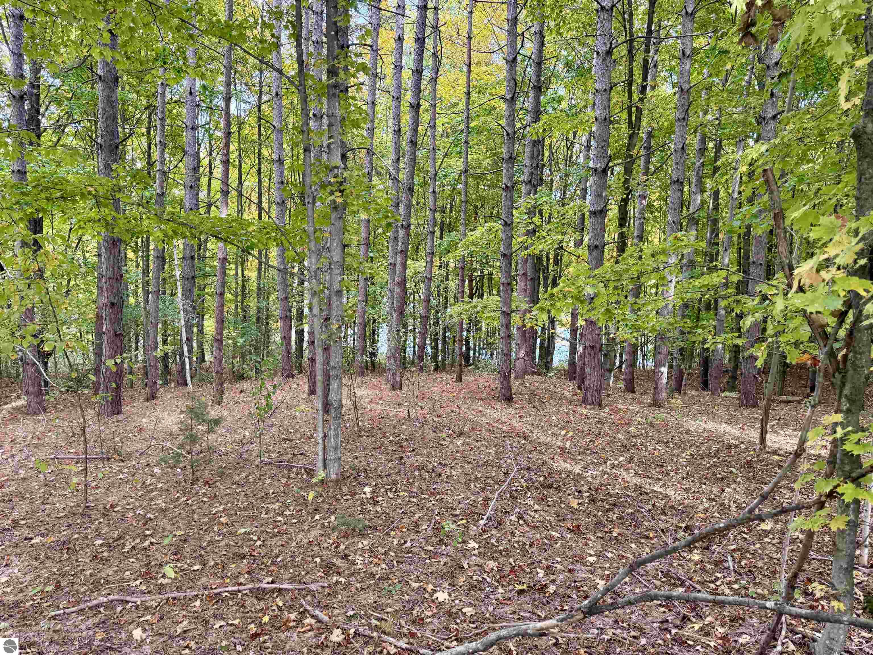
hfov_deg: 71.6
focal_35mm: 24
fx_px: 605
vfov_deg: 56.8
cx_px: 436
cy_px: 328
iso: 125
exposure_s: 1/215
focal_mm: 6.76
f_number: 1.78
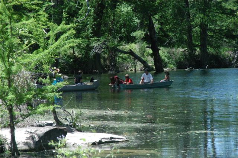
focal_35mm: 188
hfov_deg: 11.0
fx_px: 1238
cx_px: 119
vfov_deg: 7.3
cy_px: 79
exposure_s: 1/800
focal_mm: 125
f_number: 7.1
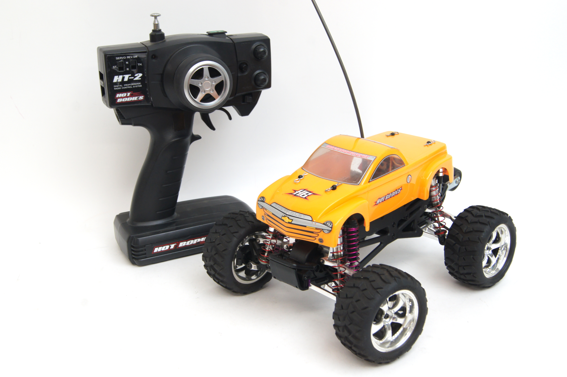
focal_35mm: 42
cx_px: 284
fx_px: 661
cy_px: 188
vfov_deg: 31.8
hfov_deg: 46.4
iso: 400
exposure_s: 1/10
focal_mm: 28
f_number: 10
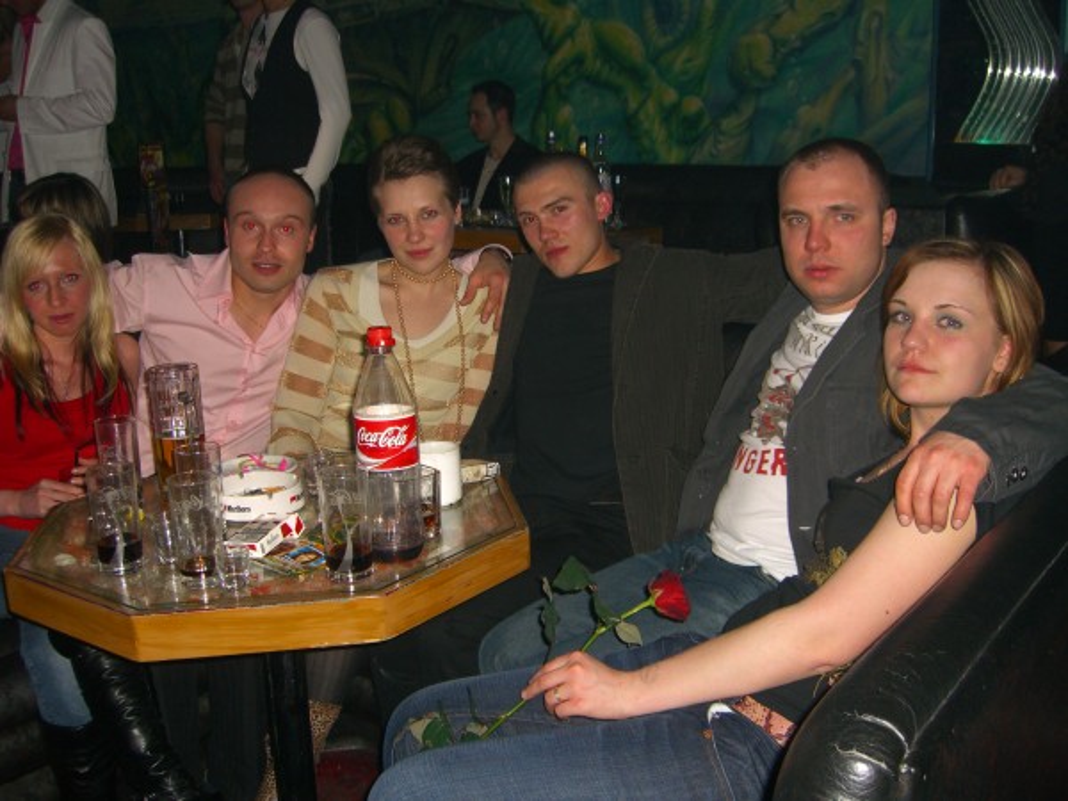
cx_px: 534
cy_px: 400
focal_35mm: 38
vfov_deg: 37.7
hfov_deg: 49.0
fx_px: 1172
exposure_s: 1/60
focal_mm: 7.9
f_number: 2.8
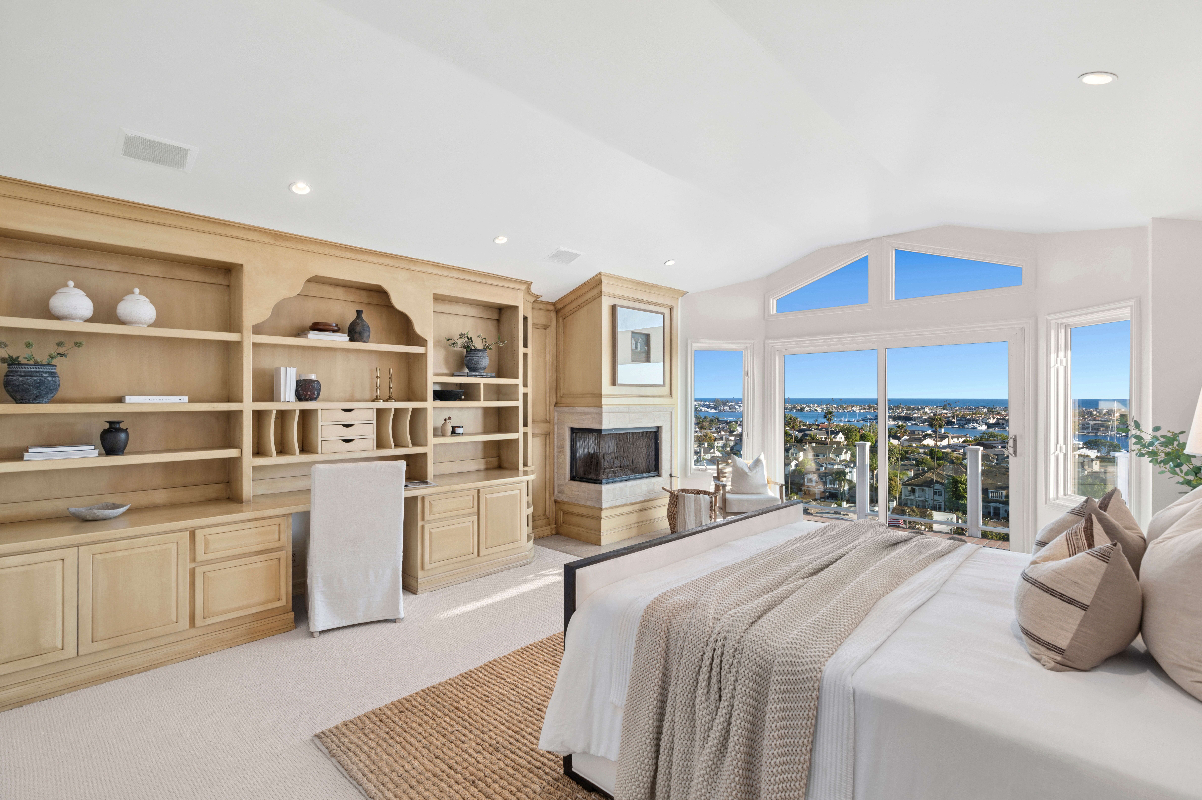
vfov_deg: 73.7
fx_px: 534
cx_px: 601
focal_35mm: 16
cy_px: 400
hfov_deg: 96.8
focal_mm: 16
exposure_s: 1/10
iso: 125
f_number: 8
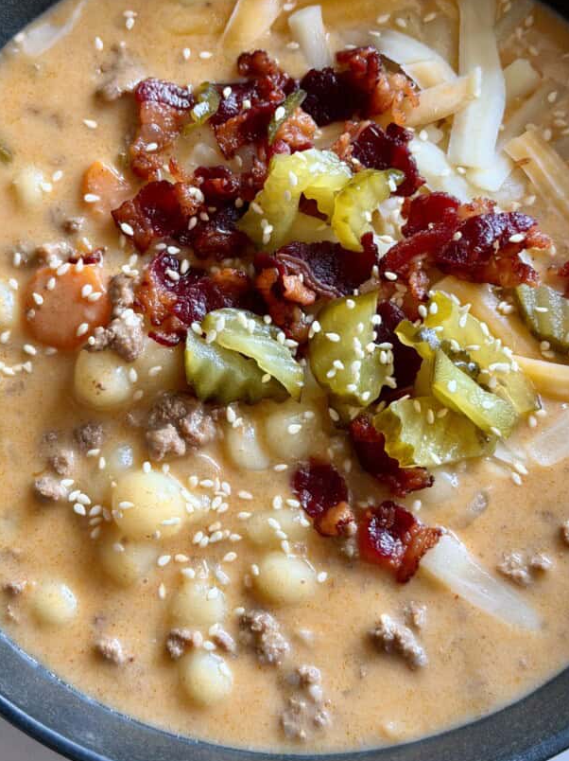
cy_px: 326
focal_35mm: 58
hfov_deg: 25.2
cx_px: 250
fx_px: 1273
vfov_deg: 33.2
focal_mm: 6.8
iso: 125
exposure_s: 1/60
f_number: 1.8
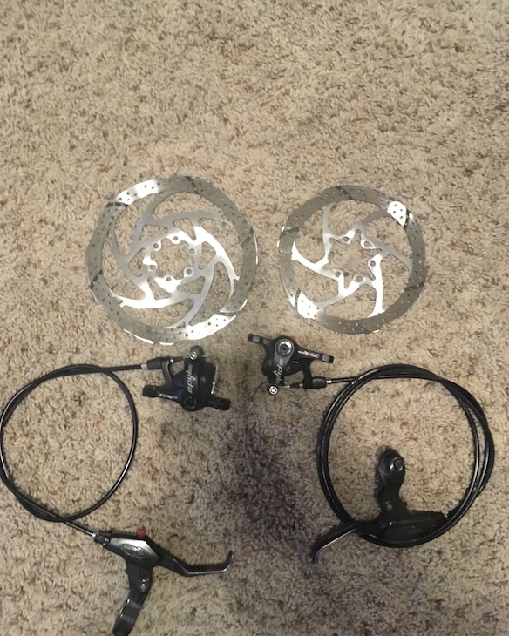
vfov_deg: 57.2
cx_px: 257
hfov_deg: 47.1
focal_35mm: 31
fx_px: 584
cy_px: 315
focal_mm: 4.15
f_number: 2.2
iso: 250
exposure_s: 1/15
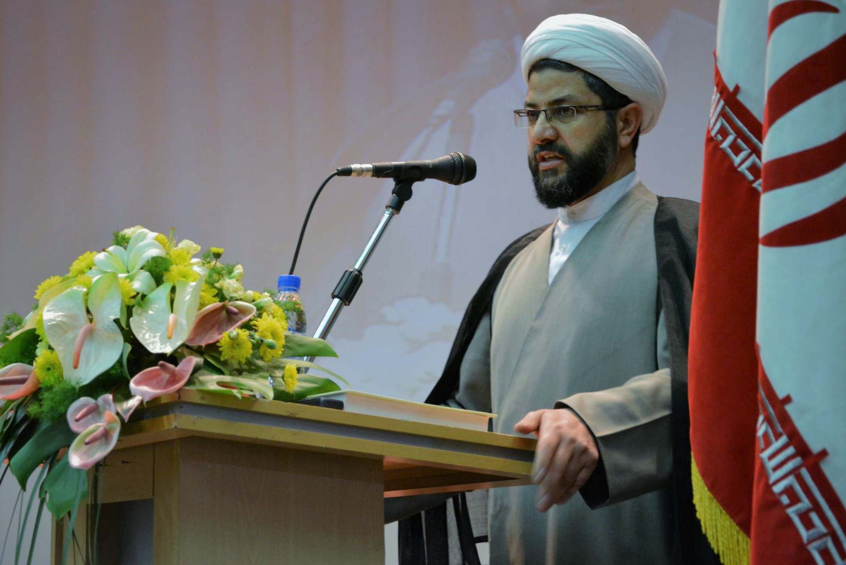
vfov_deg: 18.9
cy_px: 282
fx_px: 1692
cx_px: 423
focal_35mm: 72
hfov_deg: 28.1
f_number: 4.8
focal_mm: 48
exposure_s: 1/30
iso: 1800
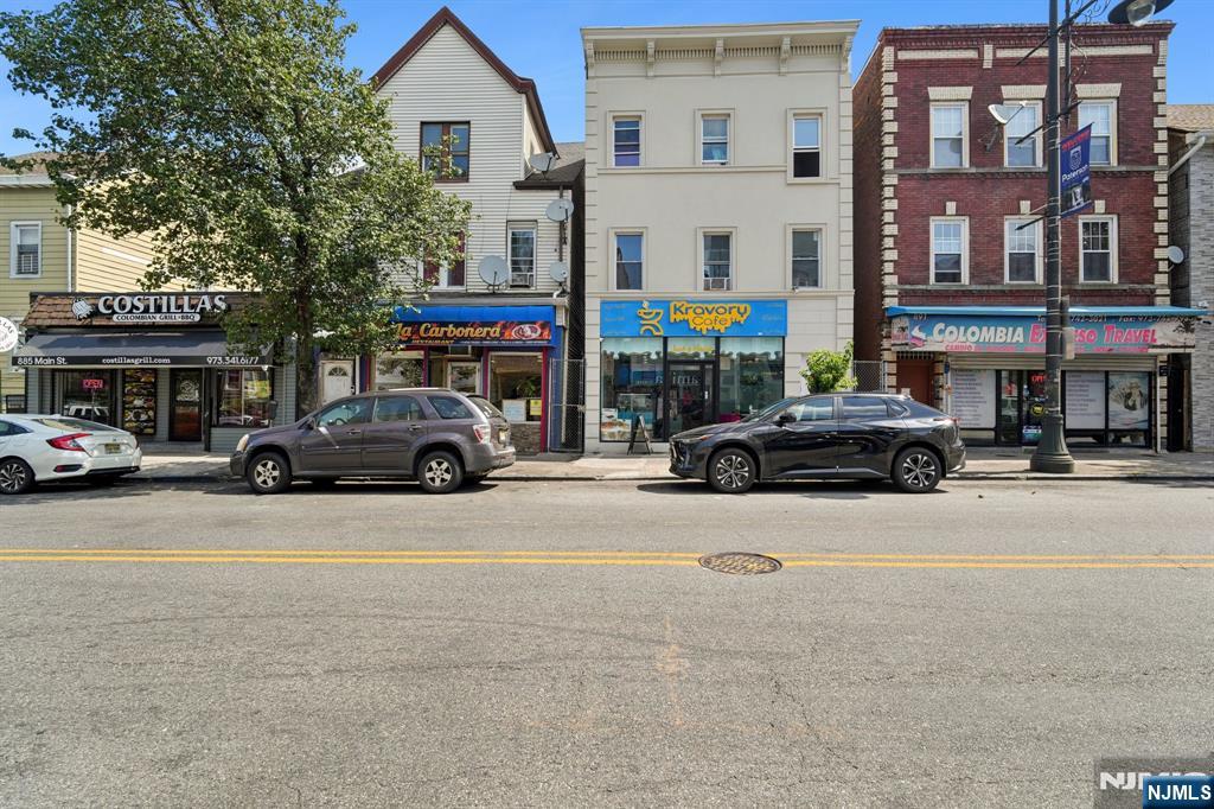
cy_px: 404
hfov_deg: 96.8
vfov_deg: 73.7
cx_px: 607
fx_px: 539
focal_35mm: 16
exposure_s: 1/320
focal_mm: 16
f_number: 8
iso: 400
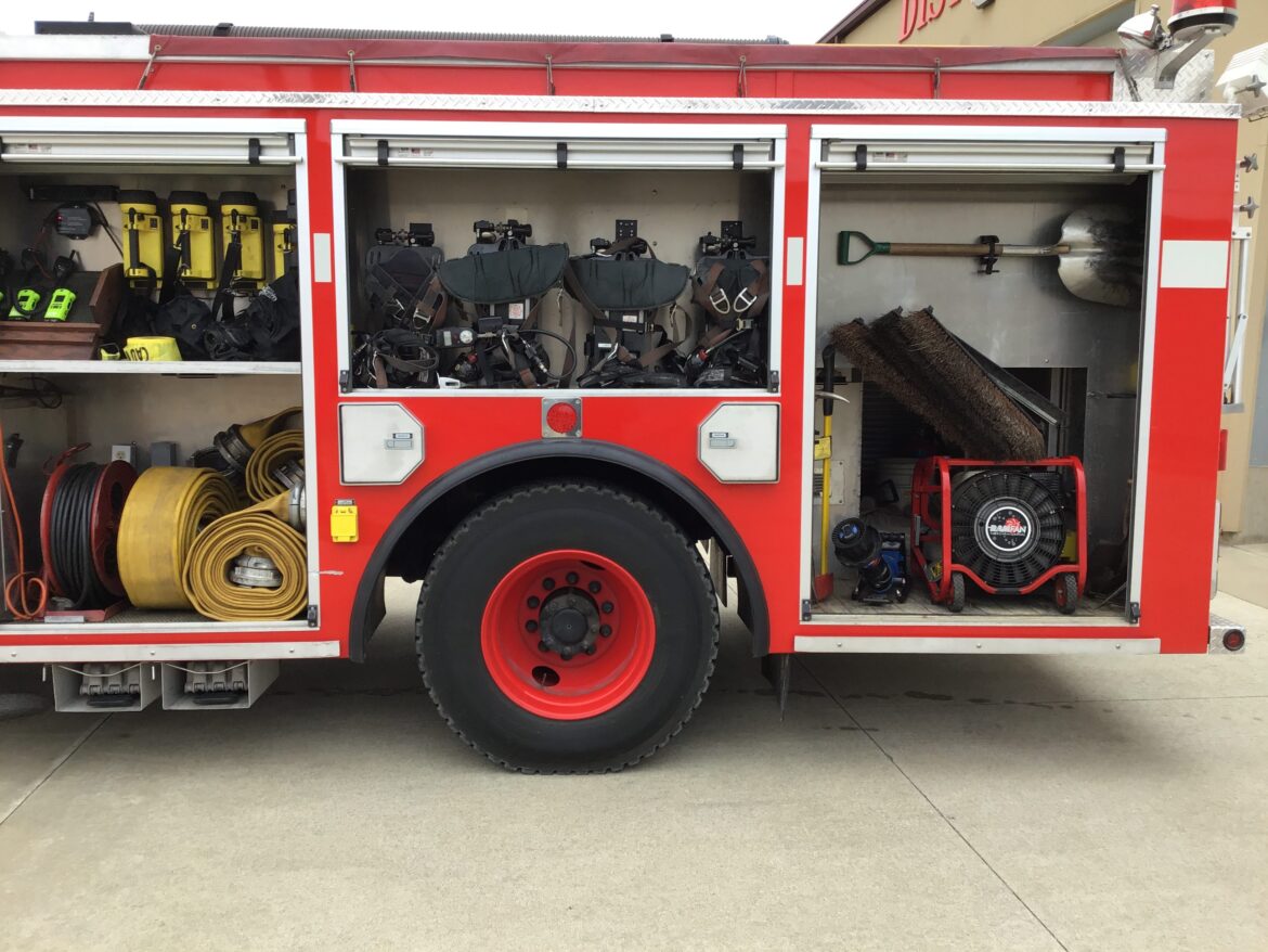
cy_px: 476
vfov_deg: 45.5
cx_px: 634
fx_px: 1136
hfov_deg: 58.3
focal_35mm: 31
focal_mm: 3.3
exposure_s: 1/100
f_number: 2.4
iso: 32
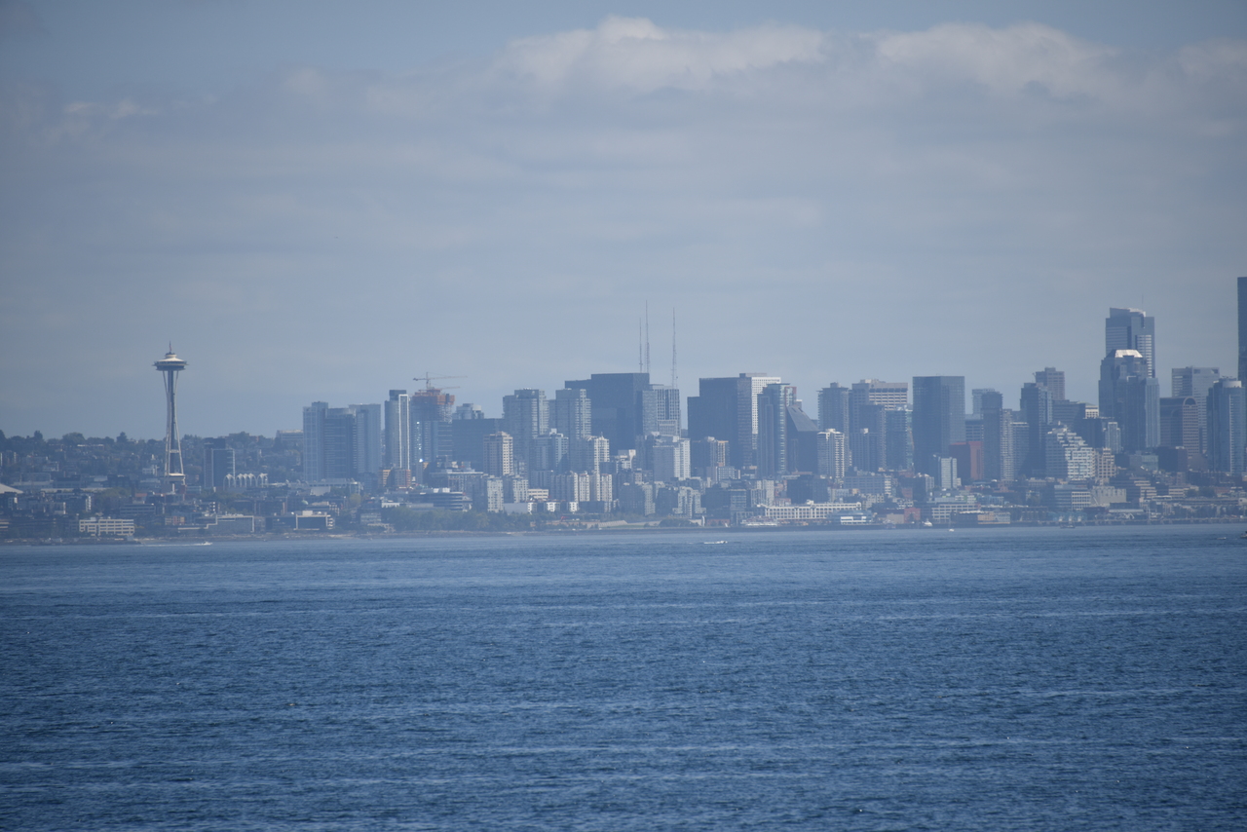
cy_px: 416
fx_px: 10393
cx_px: 624
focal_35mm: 300
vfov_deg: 4.6
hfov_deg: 6.9
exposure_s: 1/640
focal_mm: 300
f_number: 6.3
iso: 100
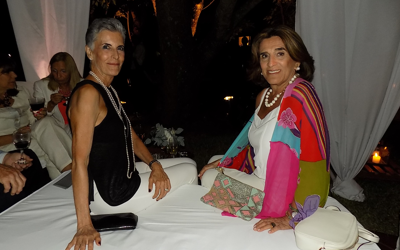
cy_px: 124
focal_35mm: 25
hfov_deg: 72.5
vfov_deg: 49.3
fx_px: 273
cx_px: 198
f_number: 3.1
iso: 200
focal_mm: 4
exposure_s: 1/30
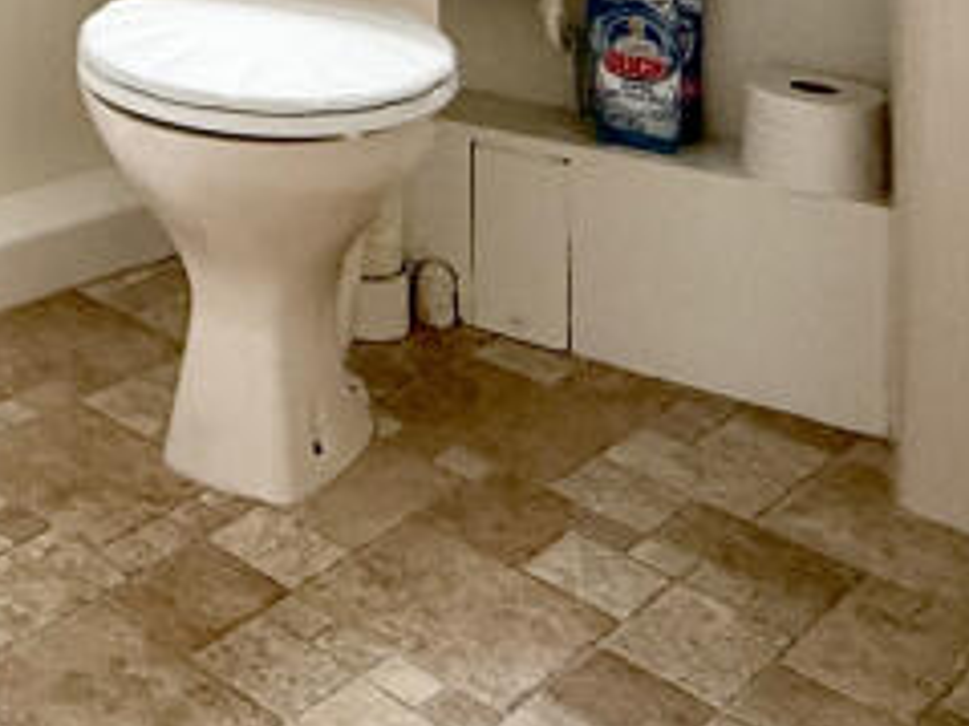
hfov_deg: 26.8
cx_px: -312
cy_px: -430
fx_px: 1679
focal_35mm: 60
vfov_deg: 20.2
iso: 200
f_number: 2.2
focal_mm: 2.22
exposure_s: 1/99
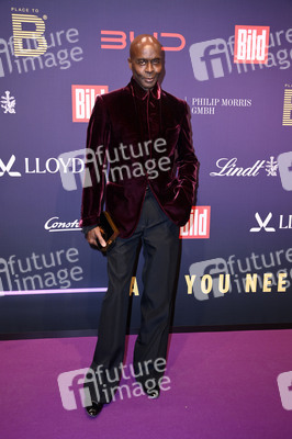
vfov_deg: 53.2
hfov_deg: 36.8
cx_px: 146
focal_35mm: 36
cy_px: 220
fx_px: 439
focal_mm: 36
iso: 500
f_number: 5.6
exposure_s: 1/250
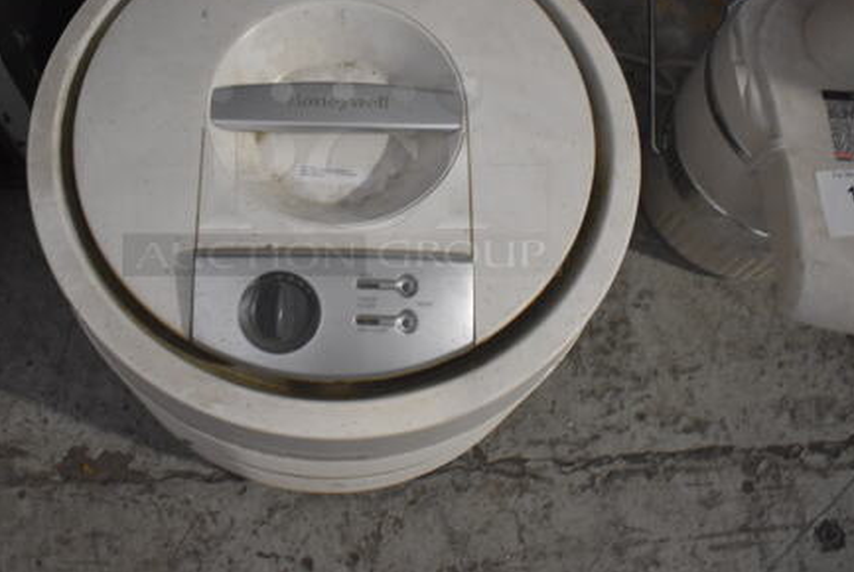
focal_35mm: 38
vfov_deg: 34.7
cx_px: 343
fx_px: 903
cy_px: 172
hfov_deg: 50.3
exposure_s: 1/125
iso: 2500
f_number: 3.5
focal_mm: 18
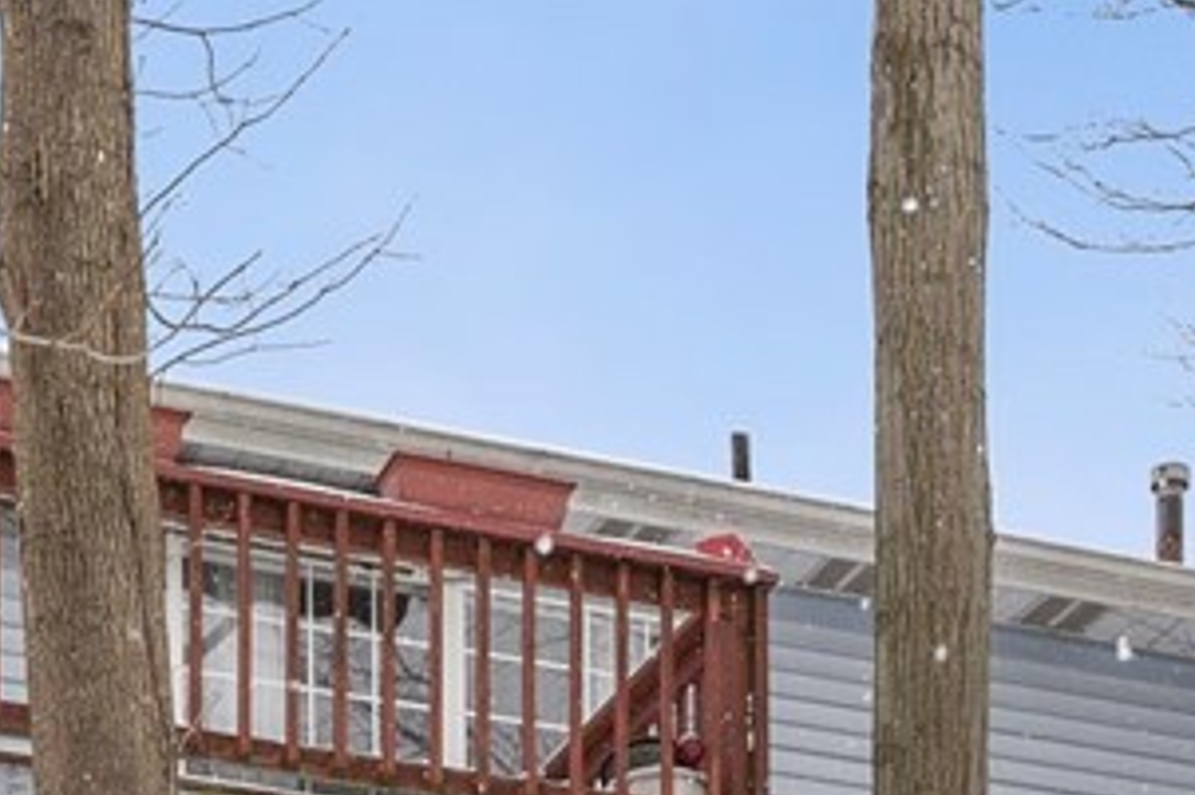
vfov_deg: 11.7
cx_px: 477
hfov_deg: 17.8
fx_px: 3815
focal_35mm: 115
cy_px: 953
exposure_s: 1/400
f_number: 9
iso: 400
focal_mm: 32
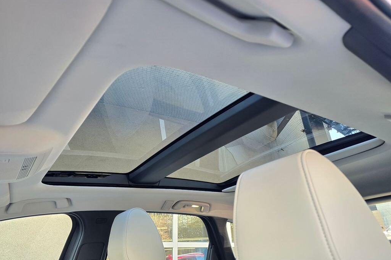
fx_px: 261
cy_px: 121
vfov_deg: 53.1
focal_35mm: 24
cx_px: 195
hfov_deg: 73.8
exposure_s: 1/180
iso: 160
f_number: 1.7
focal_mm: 6.3
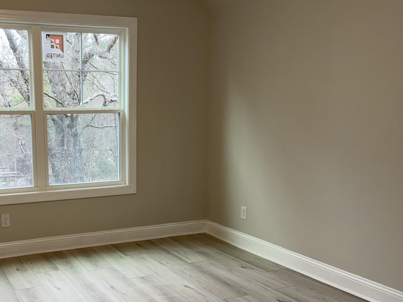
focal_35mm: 38
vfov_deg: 37.6
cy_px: 181
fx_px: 442
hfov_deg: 46.6
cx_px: 86
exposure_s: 1/54
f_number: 1.78
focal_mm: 6.76
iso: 50
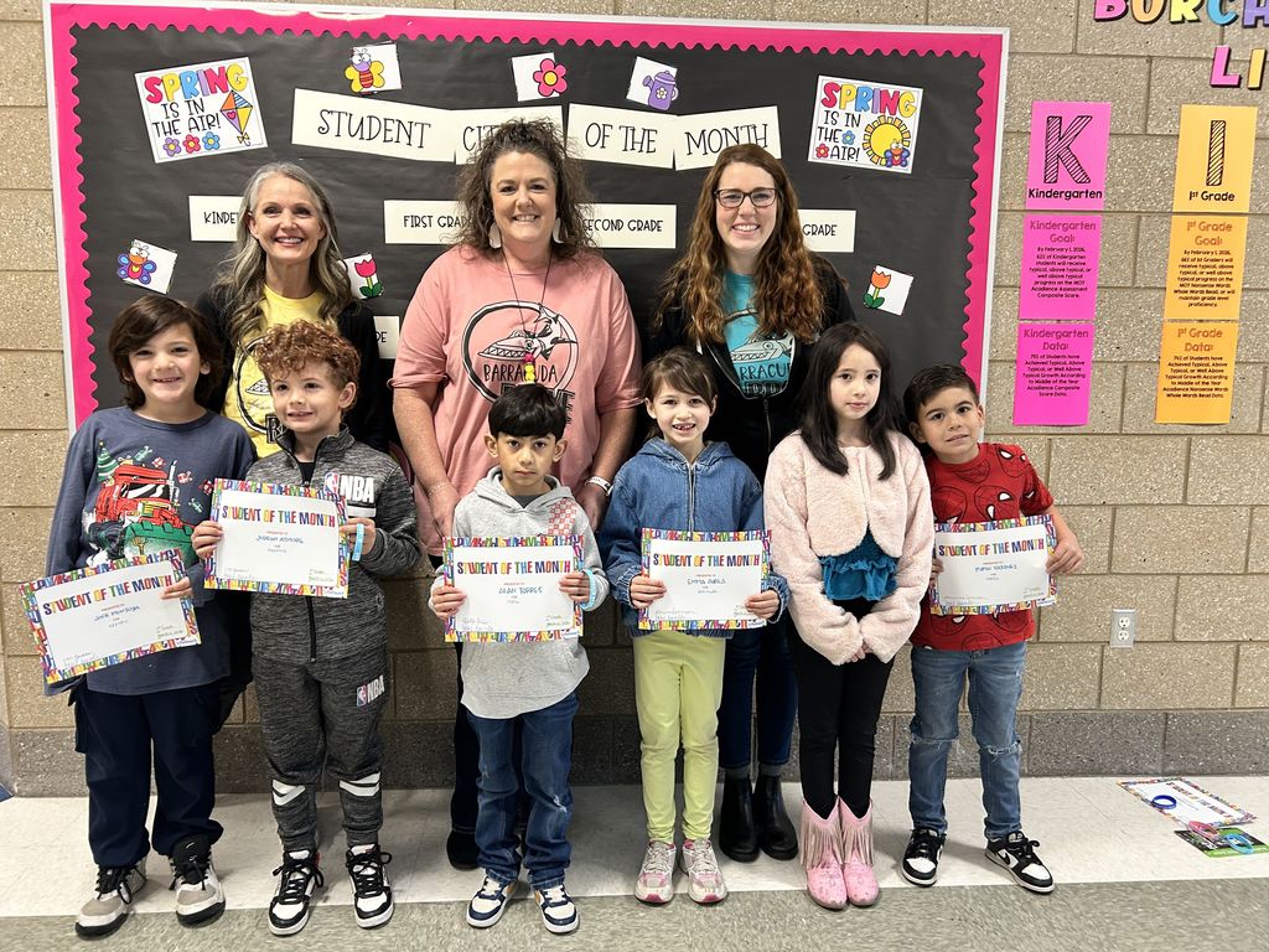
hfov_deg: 67.3
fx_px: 953
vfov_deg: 53.1
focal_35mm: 26
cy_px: 476
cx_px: 634
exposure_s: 1/60
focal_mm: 5.7
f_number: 1.5
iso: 200
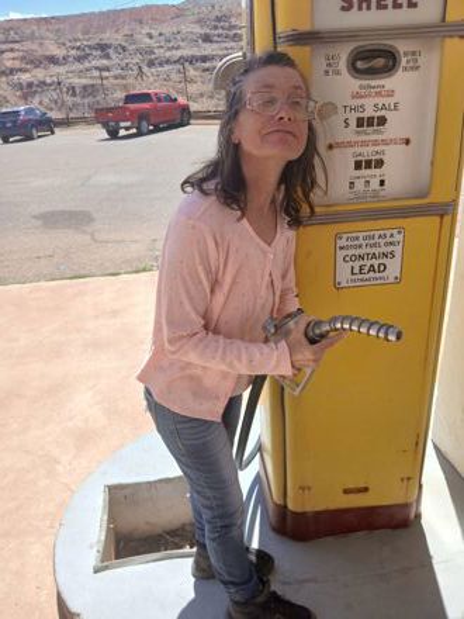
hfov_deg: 53.1
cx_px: 232
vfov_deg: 67.3
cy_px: 310
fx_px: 465
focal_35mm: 26
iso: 20
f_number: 1.8
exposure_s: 1/294
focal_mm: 3.98
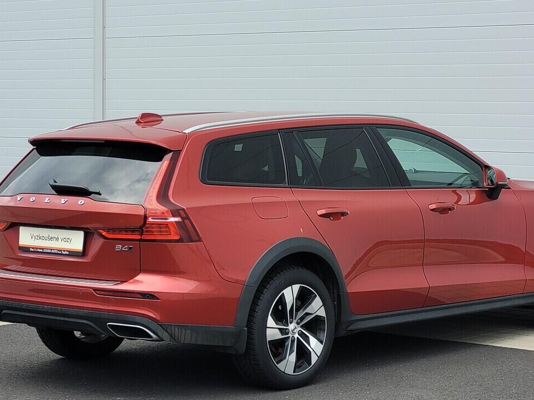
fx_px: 1743
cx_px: 289
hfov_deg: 17.4
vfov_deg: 13.1
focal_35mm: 113
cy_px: 215
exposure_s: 1/215
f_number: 2.4
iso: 25
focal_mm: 7.12
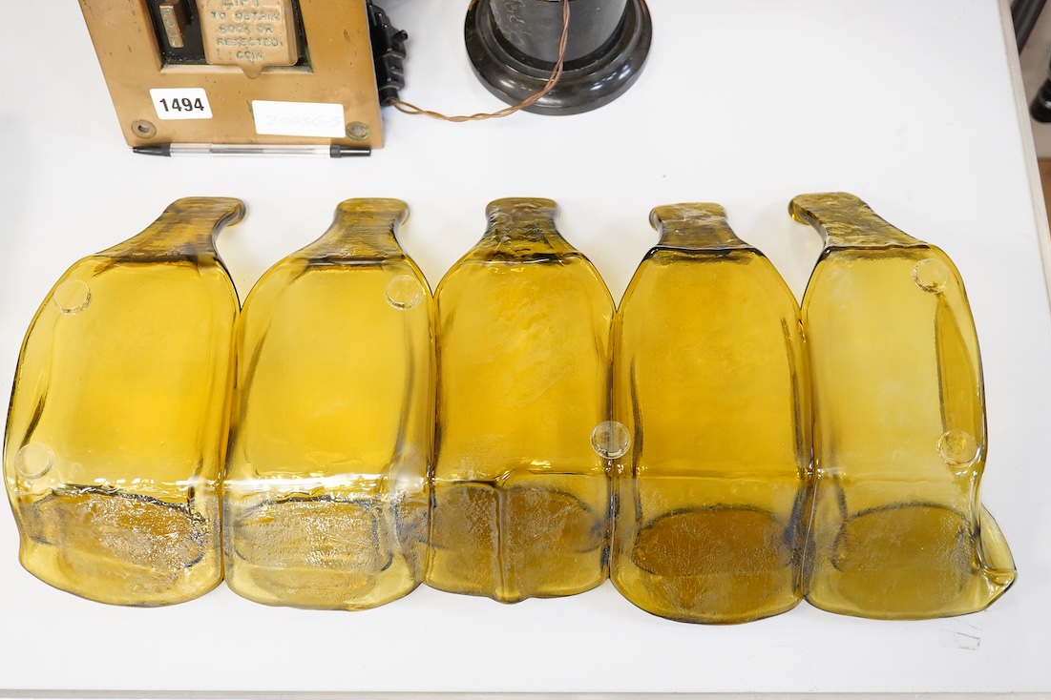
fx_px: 1343
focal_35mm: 46
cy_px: 357
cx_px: 521
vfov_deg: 29.2
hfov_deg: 42.7
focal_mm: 30
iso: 2500
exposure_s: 1/125
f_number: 4
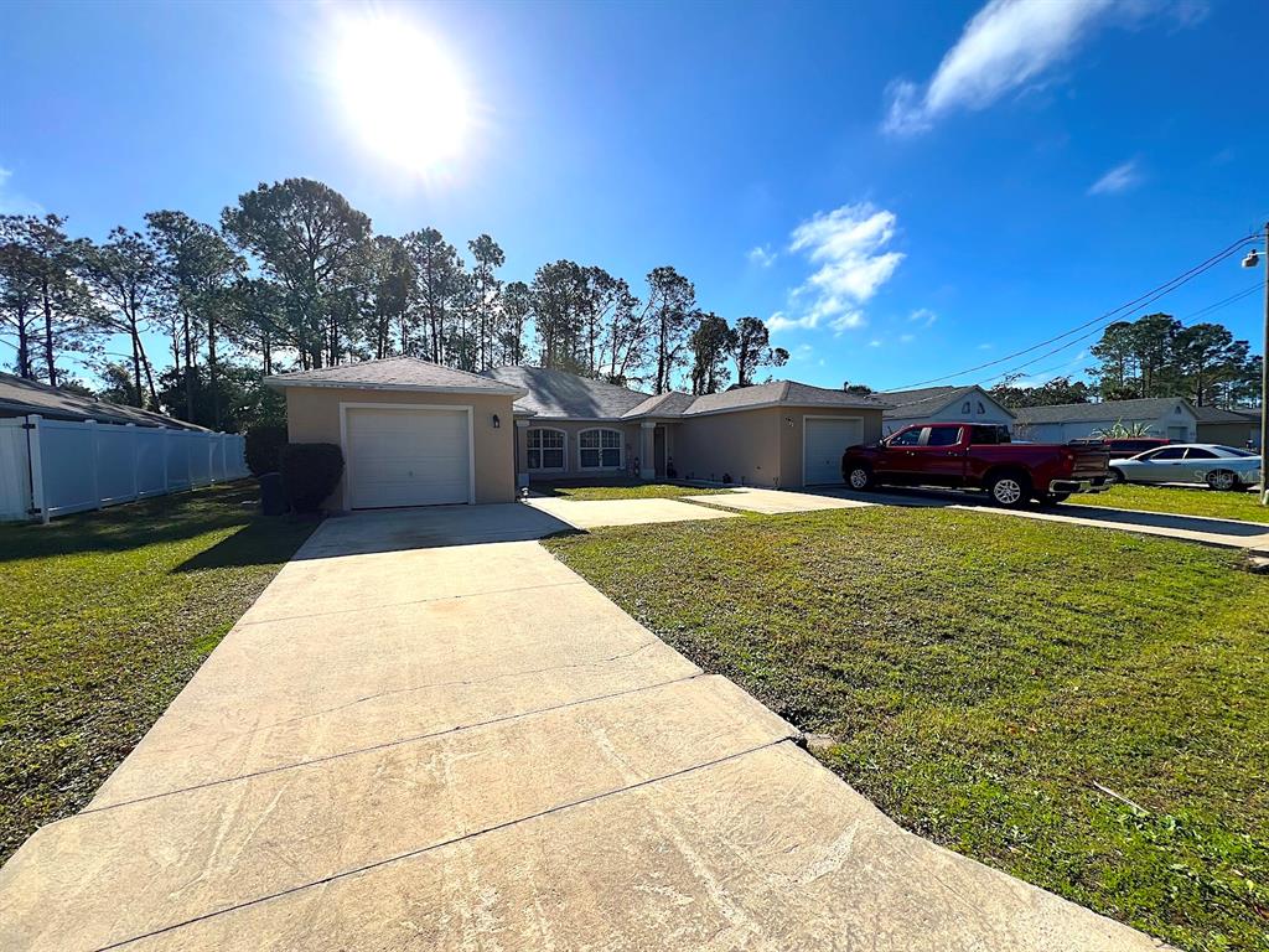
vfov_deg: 89.9
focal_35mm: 13
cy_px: 476
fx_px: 477
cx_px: 634
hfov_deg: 106.2
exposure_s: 1/1783
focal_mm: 1.57
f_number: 1.8
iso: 32
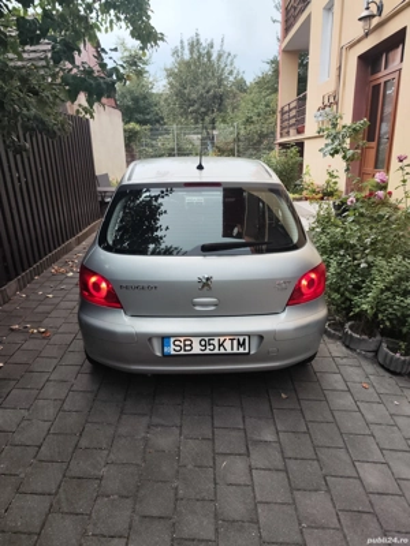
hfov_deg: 58.9
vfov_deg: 73.9
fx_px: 363
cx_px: 205
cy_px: 273
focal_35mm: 23
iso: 110
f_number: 1.69
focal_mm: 7.01
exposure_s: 1/100
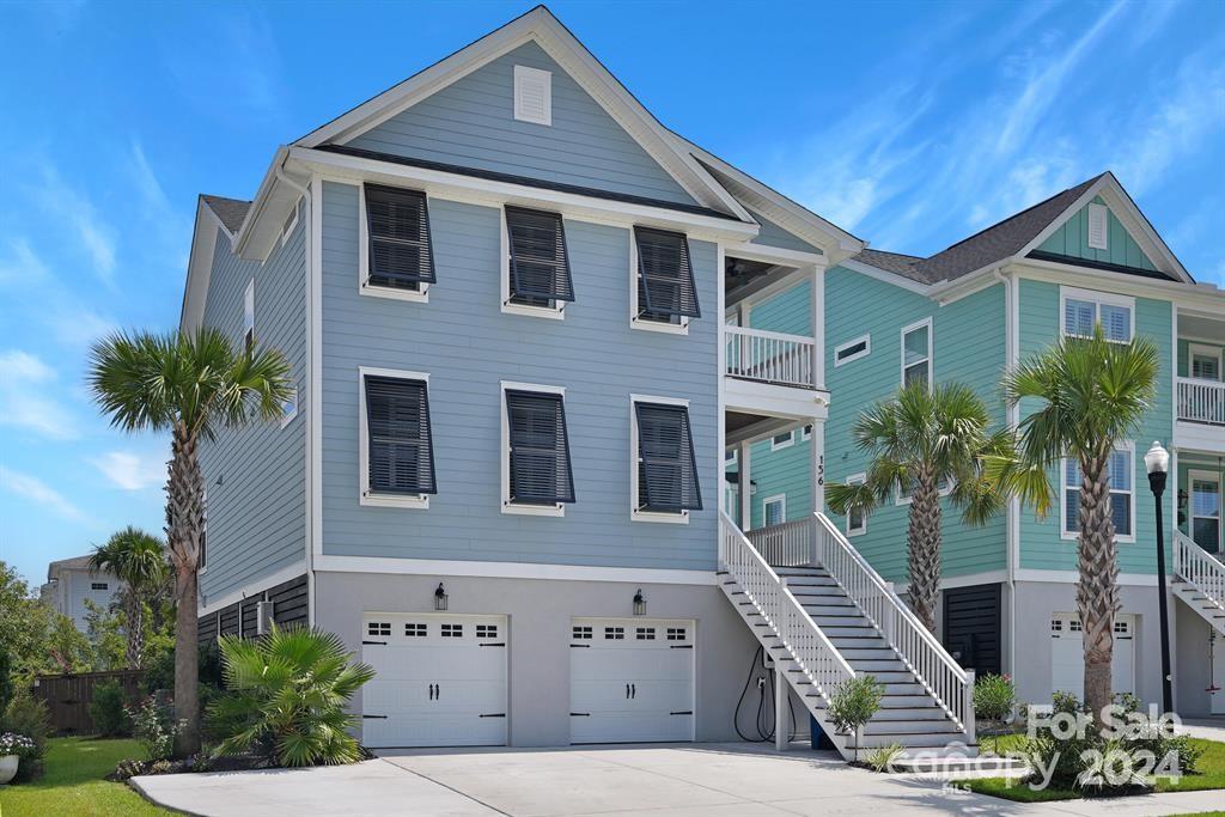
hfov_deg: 52.7
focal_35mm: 36
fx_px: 1235
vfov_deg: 36.6
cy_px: 408
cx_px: 612
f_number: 8
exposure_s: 1/1250
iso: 80
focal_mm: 36.3
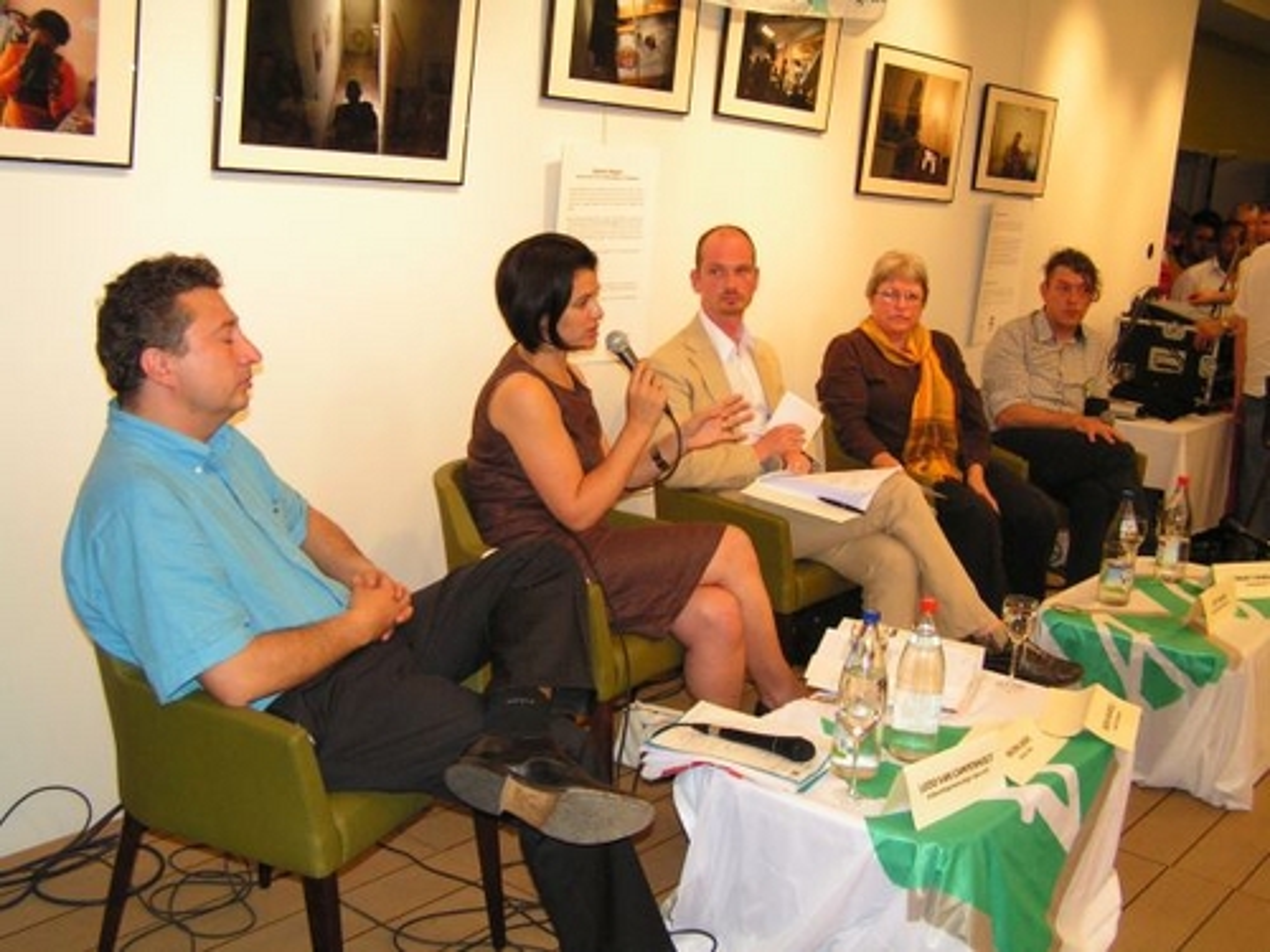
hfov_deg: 49.0
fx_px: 1394
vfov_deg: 37.7
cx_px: 635
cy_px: 476
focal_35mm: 38
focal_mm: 6.3
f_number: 2.8
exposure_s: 1/40
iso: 125
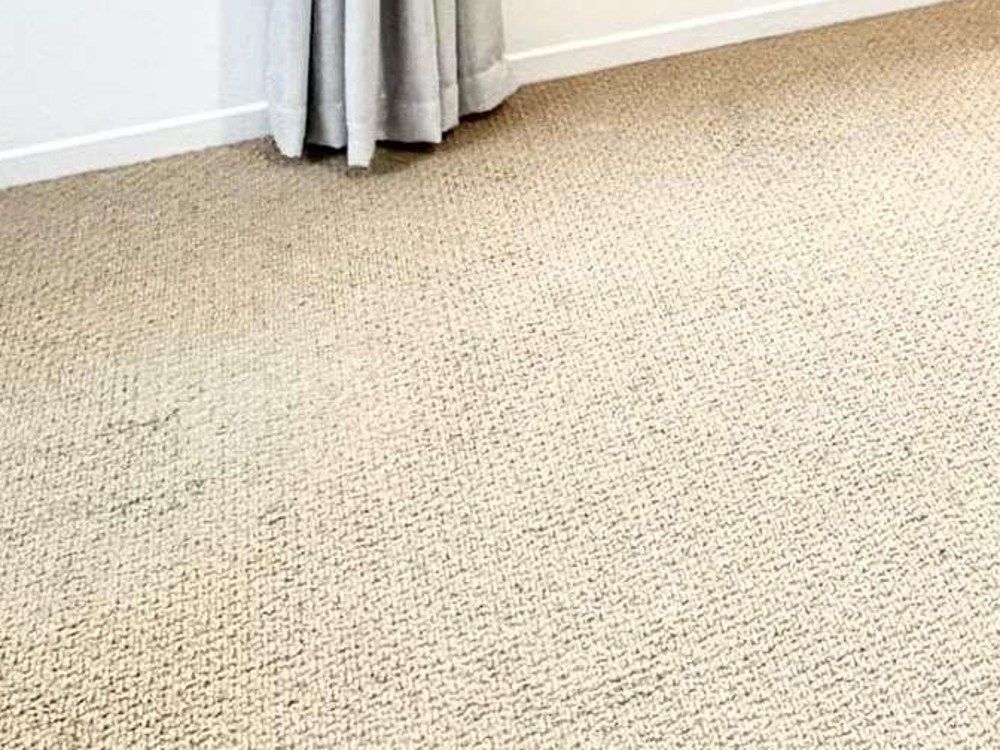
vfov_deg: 17.8
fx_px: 1849
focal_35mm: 64
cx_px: 1442
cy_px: -644
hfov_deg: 24.5
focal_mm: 2.22
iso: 200
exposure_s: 1/60
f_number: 2.2
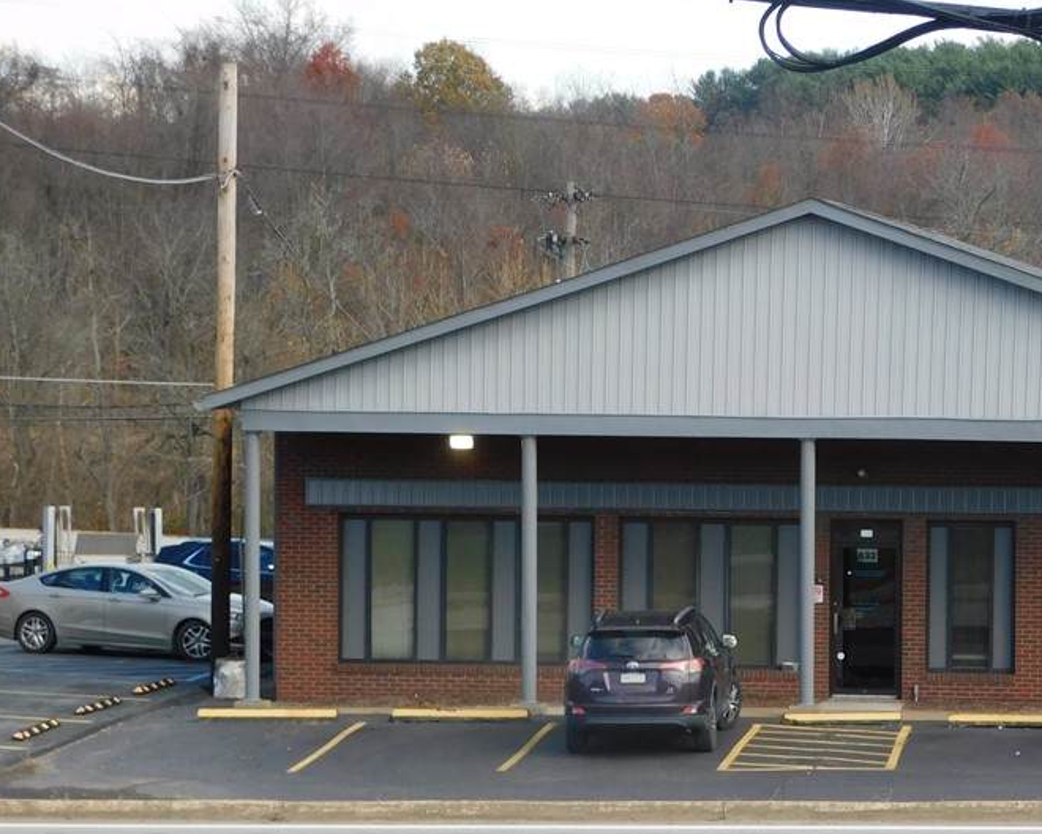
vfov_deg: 10.3
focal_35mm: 150
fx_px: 4626
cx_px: 767
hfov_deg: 12.8
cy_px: 554
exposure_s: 1/250
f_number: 4.6
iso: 125
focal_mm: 17.6
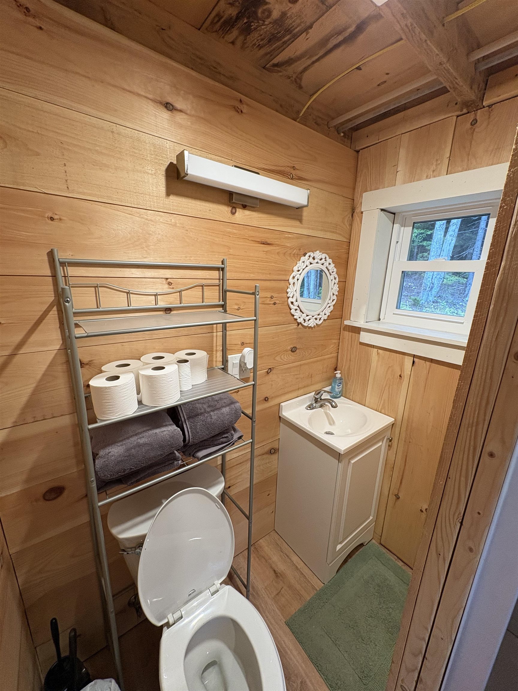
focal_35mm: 14
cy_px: 346
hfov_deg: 85.7
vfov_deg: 102.1
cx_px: 259
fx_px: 279
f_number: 2.2
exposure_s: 1/60
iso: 200
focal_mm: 2.22
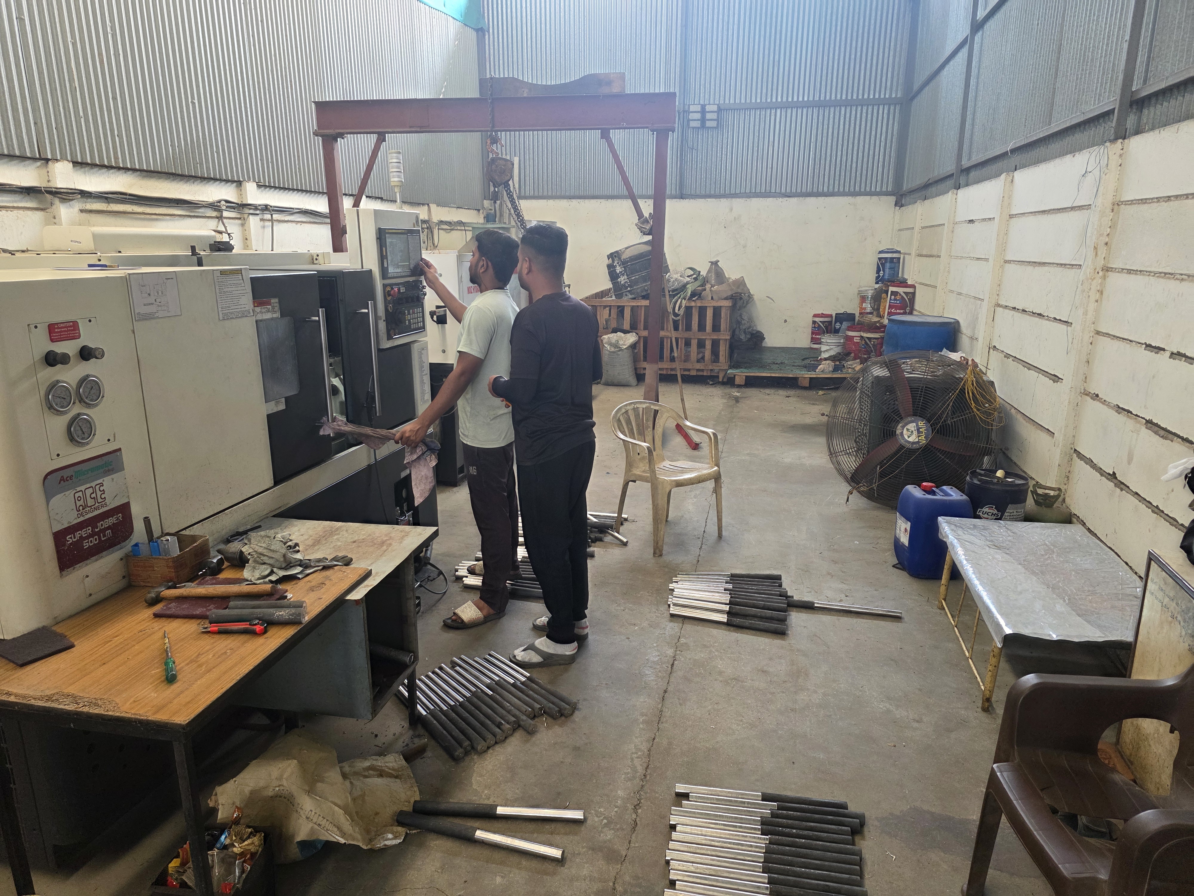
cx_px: 597
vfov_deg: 58.9
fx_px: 793
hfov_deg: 73.9
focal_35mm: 23
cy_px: 448
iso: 320
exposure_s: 1/120
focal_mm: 6.3
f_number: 1.7
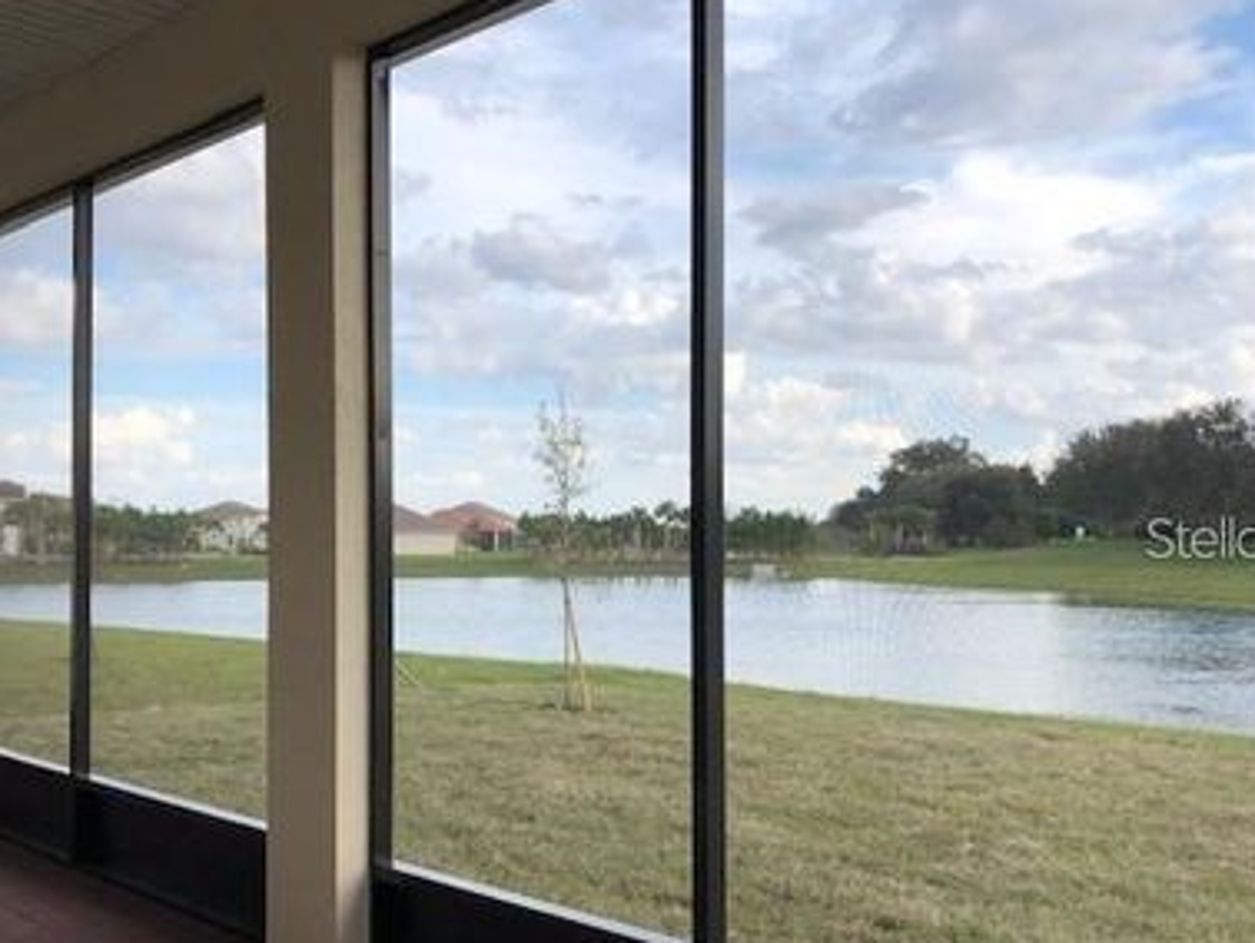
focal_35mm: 37
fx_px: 1342
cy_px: 536
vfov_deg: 38.6
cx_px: 561
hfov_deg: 50.0
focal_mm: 3.99
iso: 20
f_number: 1.8
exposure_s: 1/649
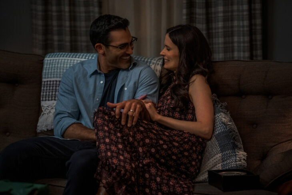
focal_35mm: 105
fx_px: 852
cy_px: 98
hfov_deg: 19.5
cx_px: 146
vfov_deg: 13.0
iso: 5000
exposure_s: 1/200
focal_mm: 105
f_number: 2.8
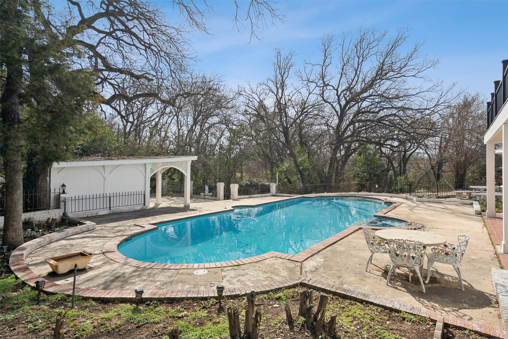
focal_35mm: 19
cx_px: 254
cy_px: 170
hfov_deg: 86.9
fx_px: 268
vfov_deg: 64.6
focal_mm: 19
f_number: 9
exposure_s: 1/800
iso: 160
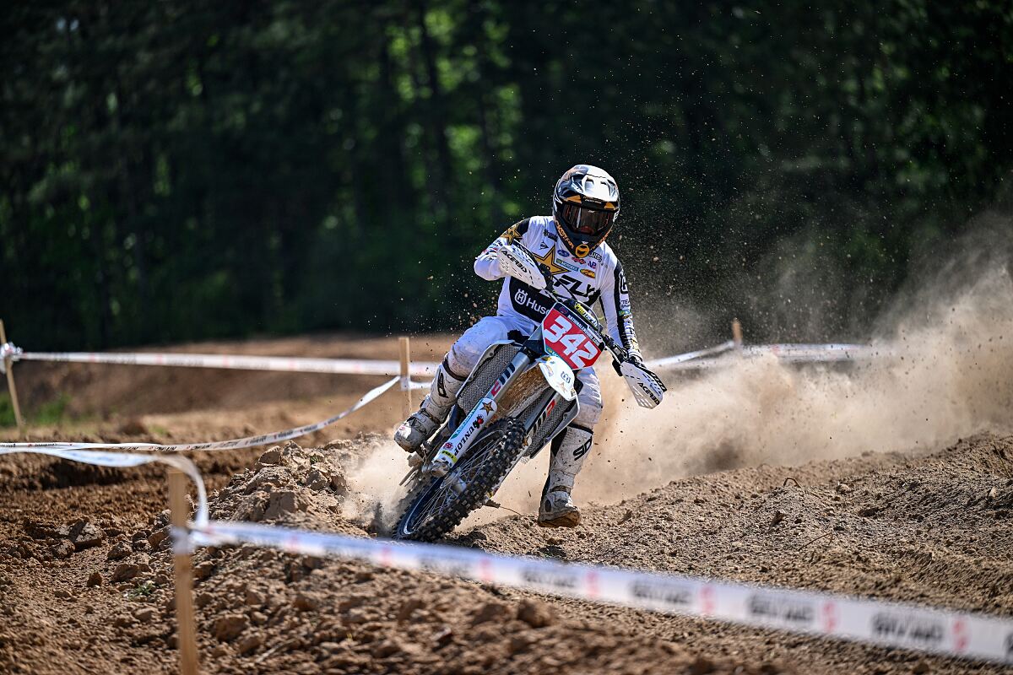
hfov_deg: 10.3
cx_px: 506
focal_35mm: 200
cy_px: 338
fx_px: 5627
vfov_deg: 6.9
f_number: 2.8
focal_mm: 200
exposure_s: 1/4000
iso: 360
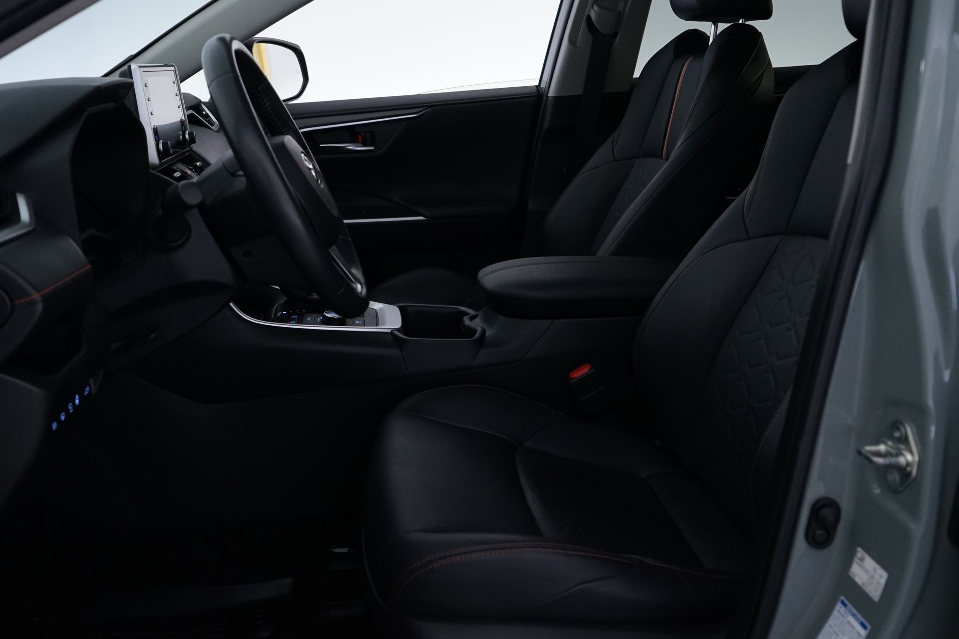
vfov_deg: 37.7
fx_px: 932
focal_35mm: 35
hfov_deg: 54.4
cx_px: 456
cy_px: 252
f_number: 4.5
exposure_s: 1/60
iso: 2000
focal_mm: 28
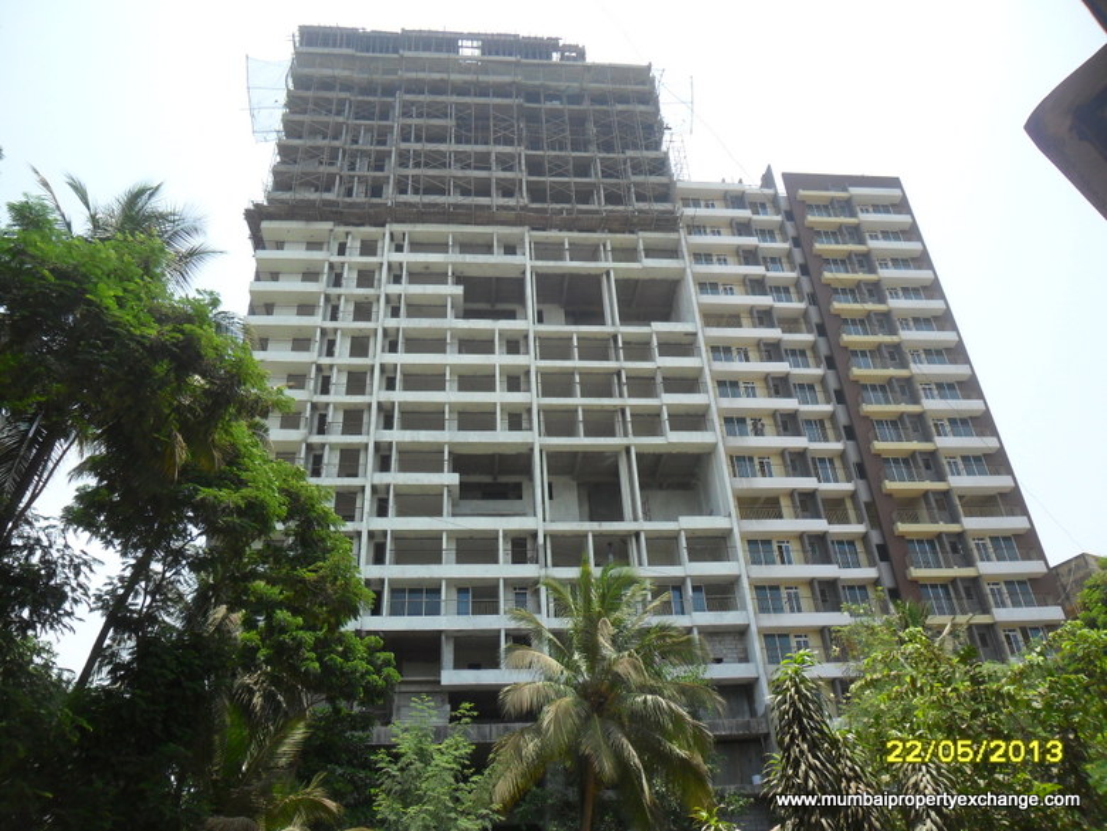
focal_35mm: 27
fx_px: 863
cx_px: 554
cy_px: 416
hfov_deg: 65.3
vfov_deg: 51.4
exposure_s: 1/750
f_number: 3.5
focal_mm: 4.9
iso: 100
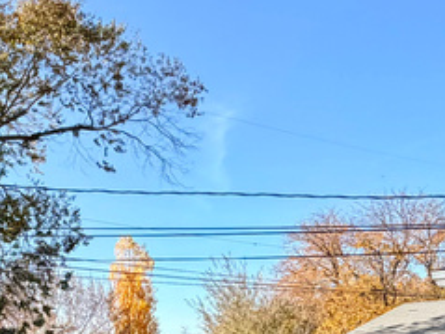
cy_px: 336
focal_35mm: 60
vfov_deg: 23.4
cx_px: 39
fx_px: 771
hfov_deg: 30.7
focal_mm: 2.22
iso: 40
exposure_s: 1/619
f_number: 2.2
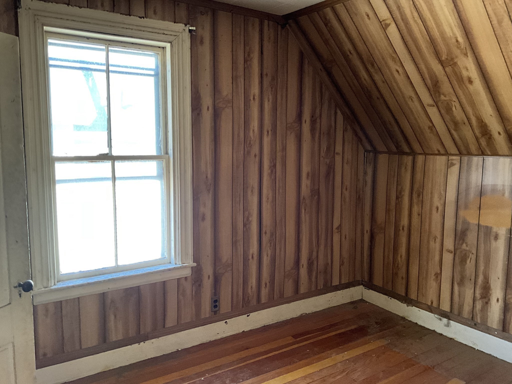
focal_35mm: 29
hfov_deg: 61.7
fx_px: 429
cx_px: 256
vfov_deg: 48.2
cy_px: 192
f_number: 1.8
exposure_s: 1/60
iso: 200
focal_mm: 3
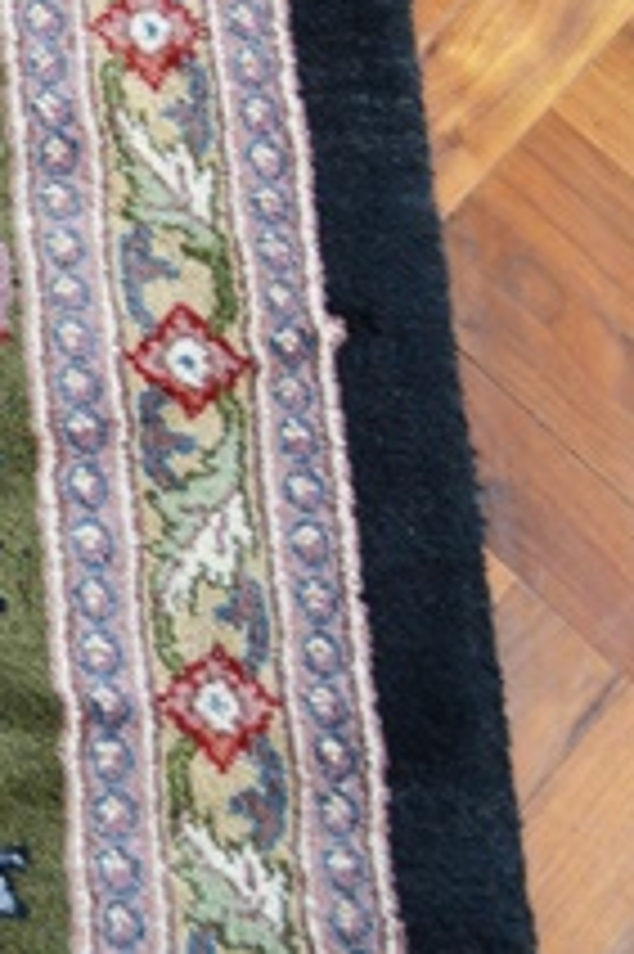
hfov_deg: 11.8
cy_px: 436
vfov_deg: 20.0
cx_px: -692
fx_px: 2699
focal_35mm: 102
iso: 450
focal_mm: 24
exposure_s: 1/60
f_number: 4
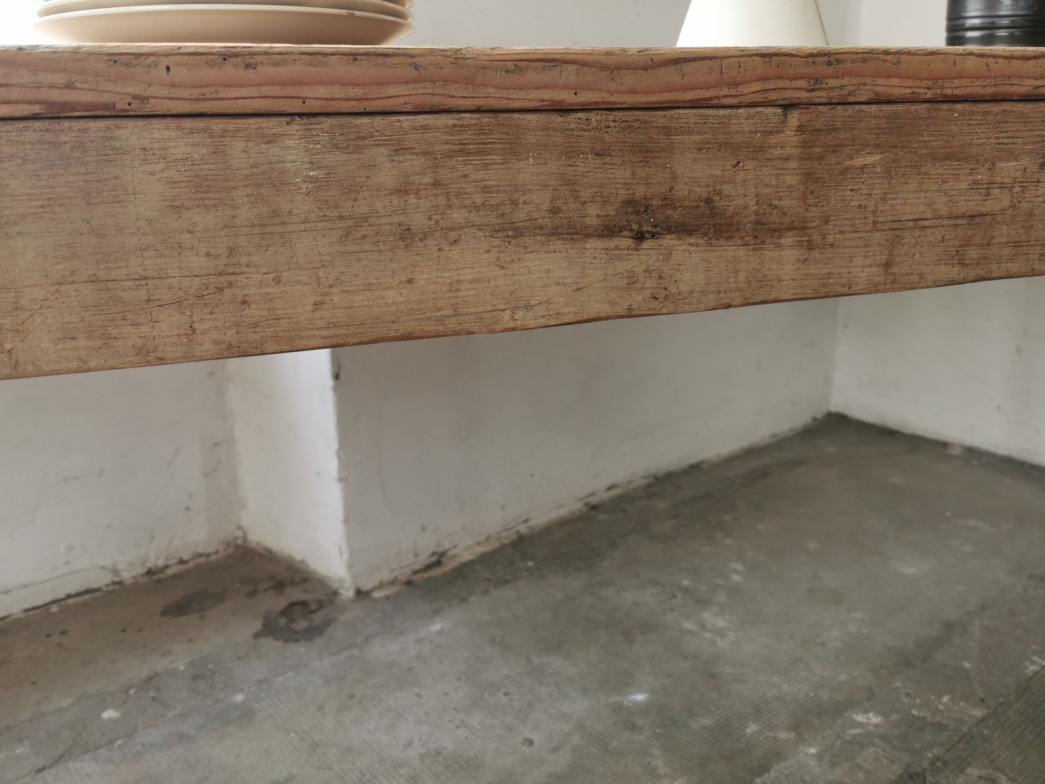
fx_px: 906
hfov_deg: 60.0
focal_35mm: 30
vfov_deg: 46.8
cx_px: 522
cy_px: 392
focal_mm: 5.56
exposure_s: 1/100
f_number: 1.6
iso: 80
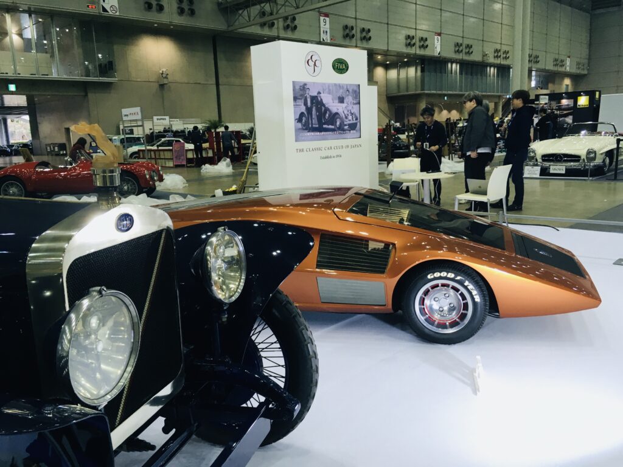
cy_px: 234
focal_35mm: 29
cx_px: 312
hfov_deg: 61.7
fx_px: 522
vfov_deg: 48.2
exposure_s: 1/30
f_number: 2.2
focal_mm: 4.15
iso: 32
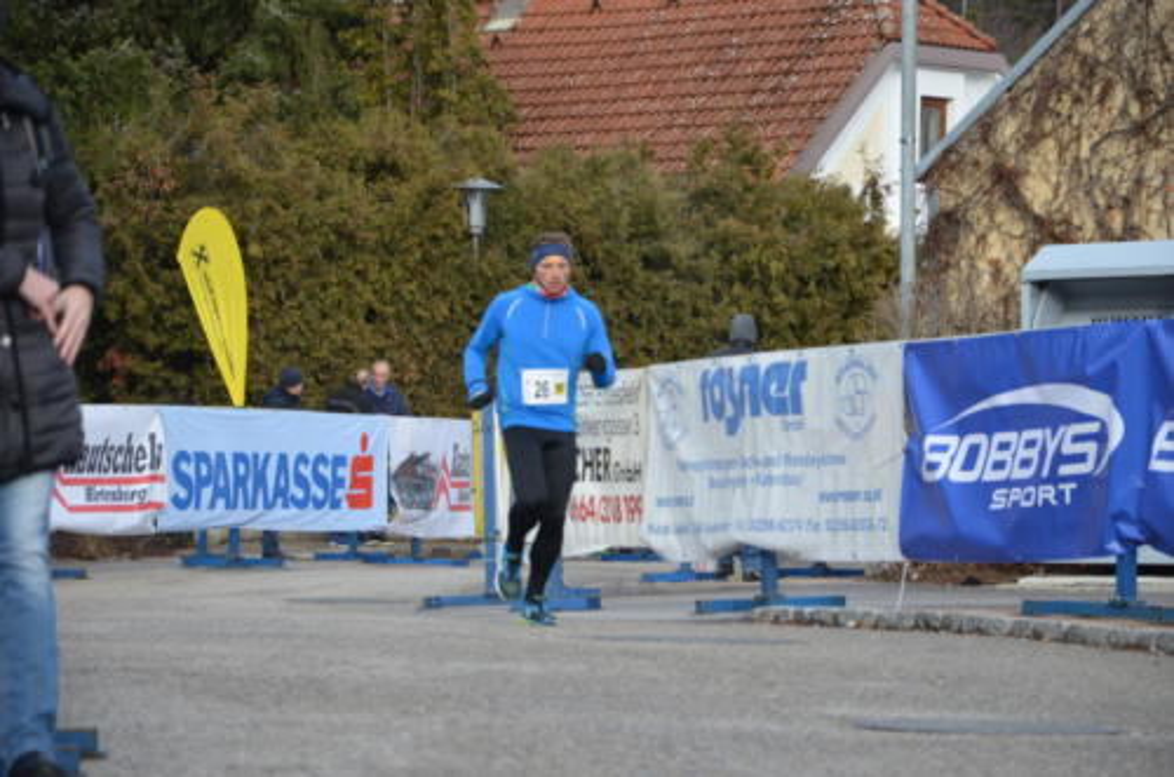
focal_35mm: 158
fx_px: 5125
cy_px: 388
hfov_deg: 13.1
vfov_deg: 8.7
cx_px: 587
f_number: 5.6
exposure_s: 1/750
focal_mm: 105
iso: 800
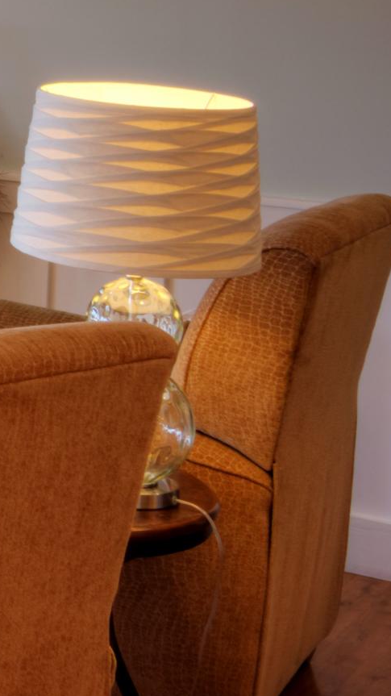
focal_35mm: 102
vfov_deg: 20.1
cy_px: -62
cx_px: -775
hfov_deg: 9.4
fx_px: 1881
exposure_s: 1.3
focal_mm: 28
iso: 100
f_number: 22
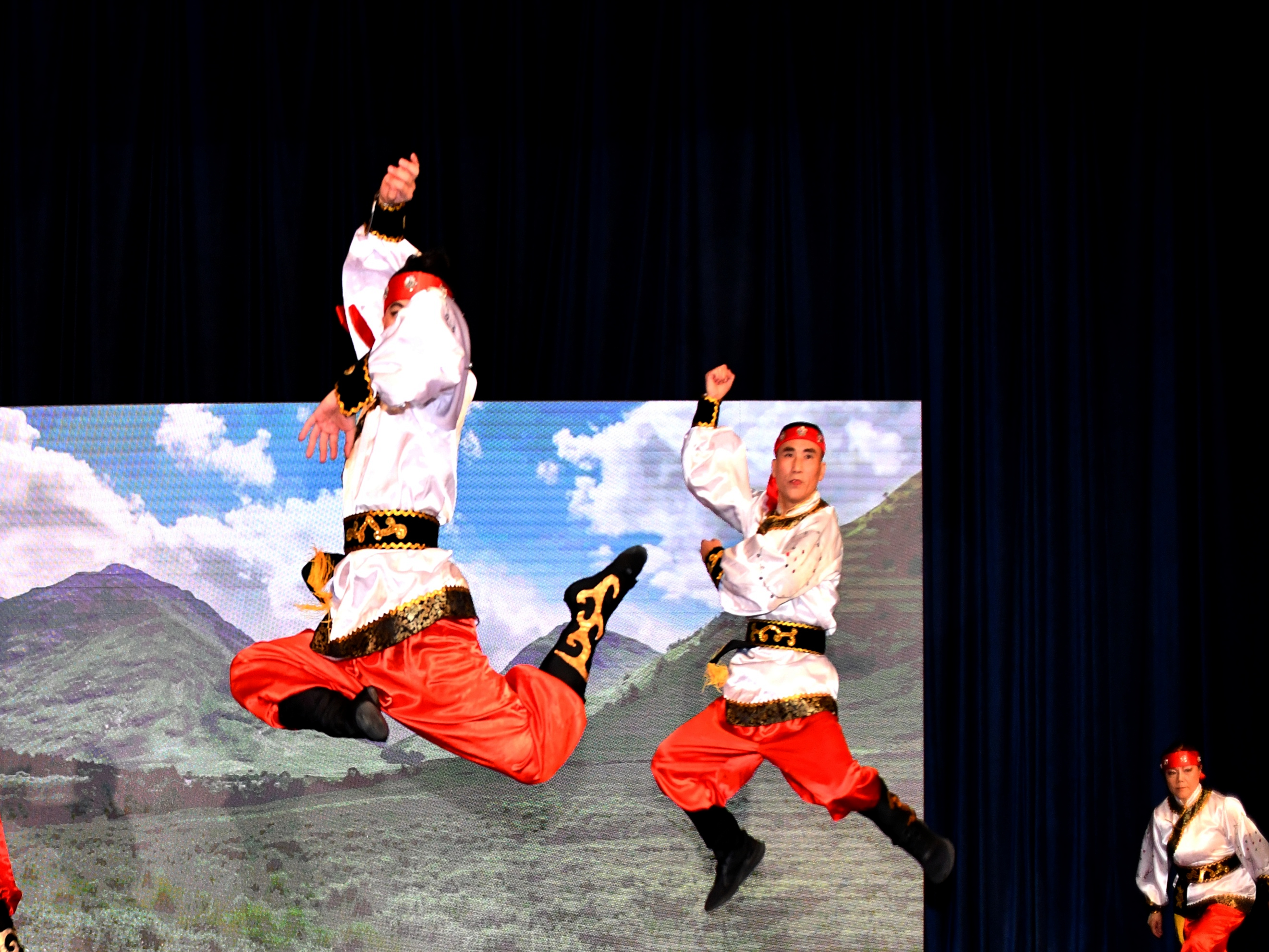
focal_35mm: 27
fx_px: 990
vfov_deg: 51.1
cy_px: 557
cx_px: 380
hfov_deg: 62.9
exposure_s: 1/400
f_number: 4
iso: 1600
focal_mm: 20
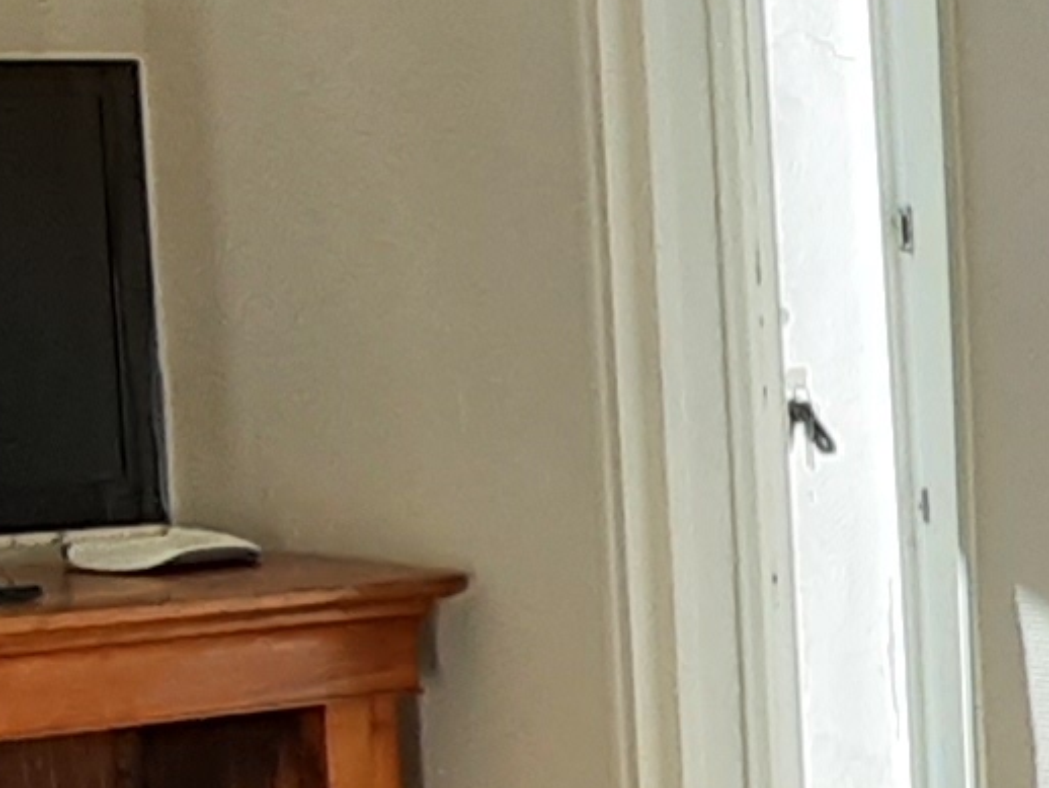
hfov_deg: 10.2
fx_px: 5154
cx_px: 2497
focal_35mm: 170
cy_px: 697
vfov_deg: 8.7
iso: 50
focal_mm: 2.91
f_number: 1.9
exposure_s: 1/100
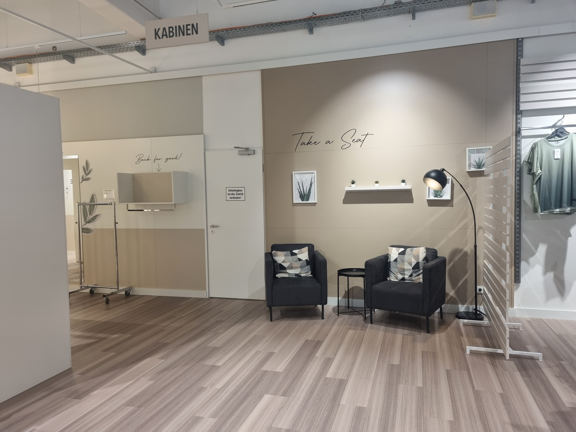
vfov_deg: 53.1
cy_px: 216
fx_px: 433
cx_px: 288
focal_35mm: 26
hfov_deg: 67.3
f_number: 1.8
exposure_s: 1/100
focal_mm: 5.4
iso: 200
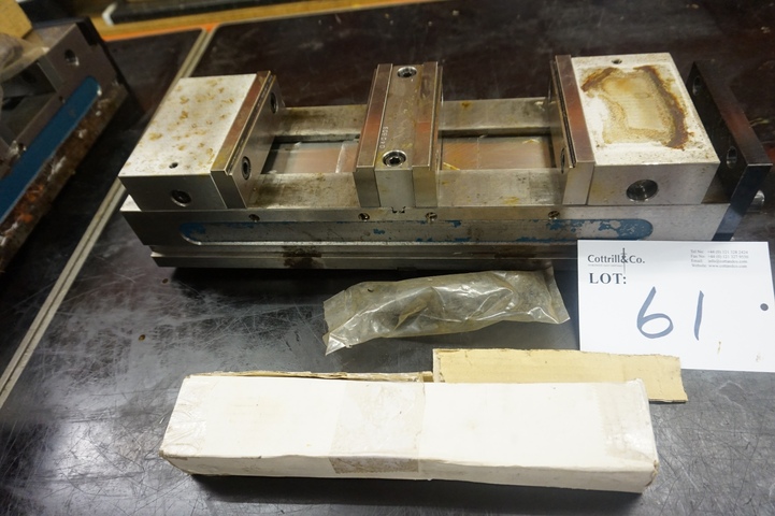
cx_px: 388
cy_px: 258
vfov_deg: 53.1
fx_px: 516
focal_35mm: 24
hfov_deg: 73.8
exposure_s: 1/60
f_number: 3.5
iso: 2000
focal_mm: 16
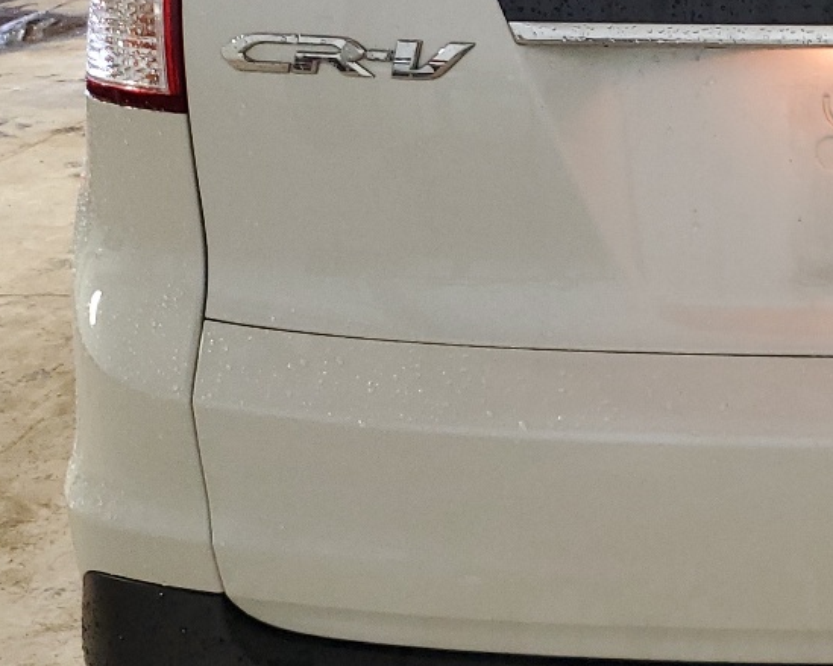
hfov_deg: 23.7
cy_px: 217
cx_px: 967
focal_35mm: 74
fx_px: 1824
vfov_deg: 20.6
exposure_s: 1/60.2
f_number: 1.5
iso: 163
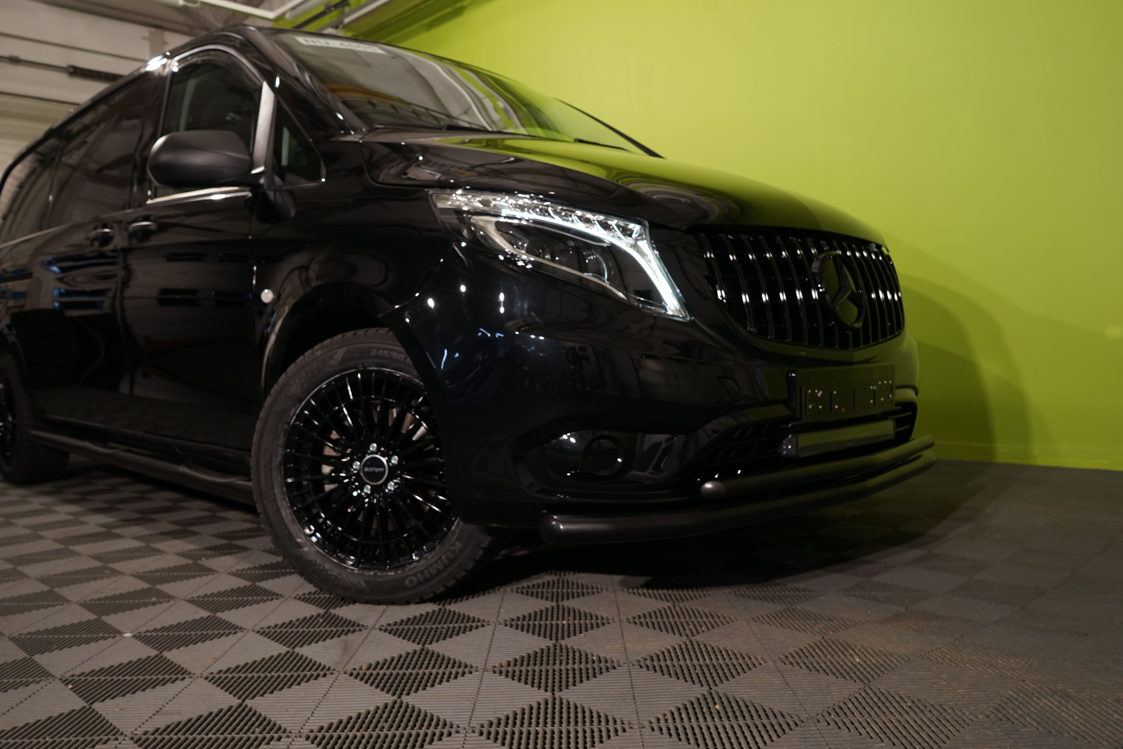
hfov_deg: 65.5
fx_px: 873
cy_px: 374
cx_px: 562
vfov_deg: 46.4
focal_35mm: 28
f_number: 5.6
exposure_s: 1/25
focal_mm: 28
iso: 500
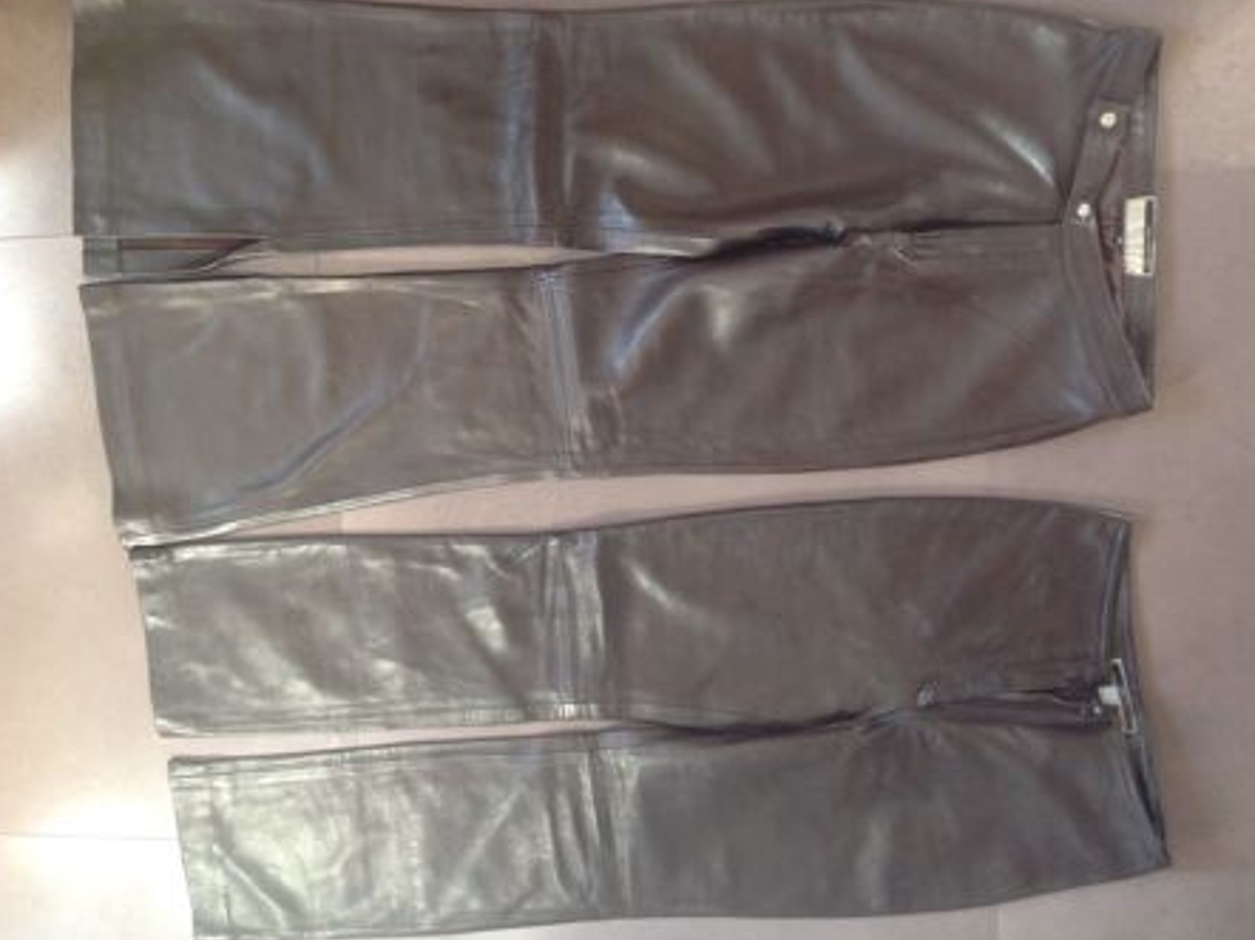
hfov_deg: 49.0
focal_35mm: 38
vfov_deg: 37.7
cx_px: 645
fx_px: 1377
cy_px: 464
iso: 100
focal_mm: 4.28
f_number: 2.4
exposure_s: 1/15
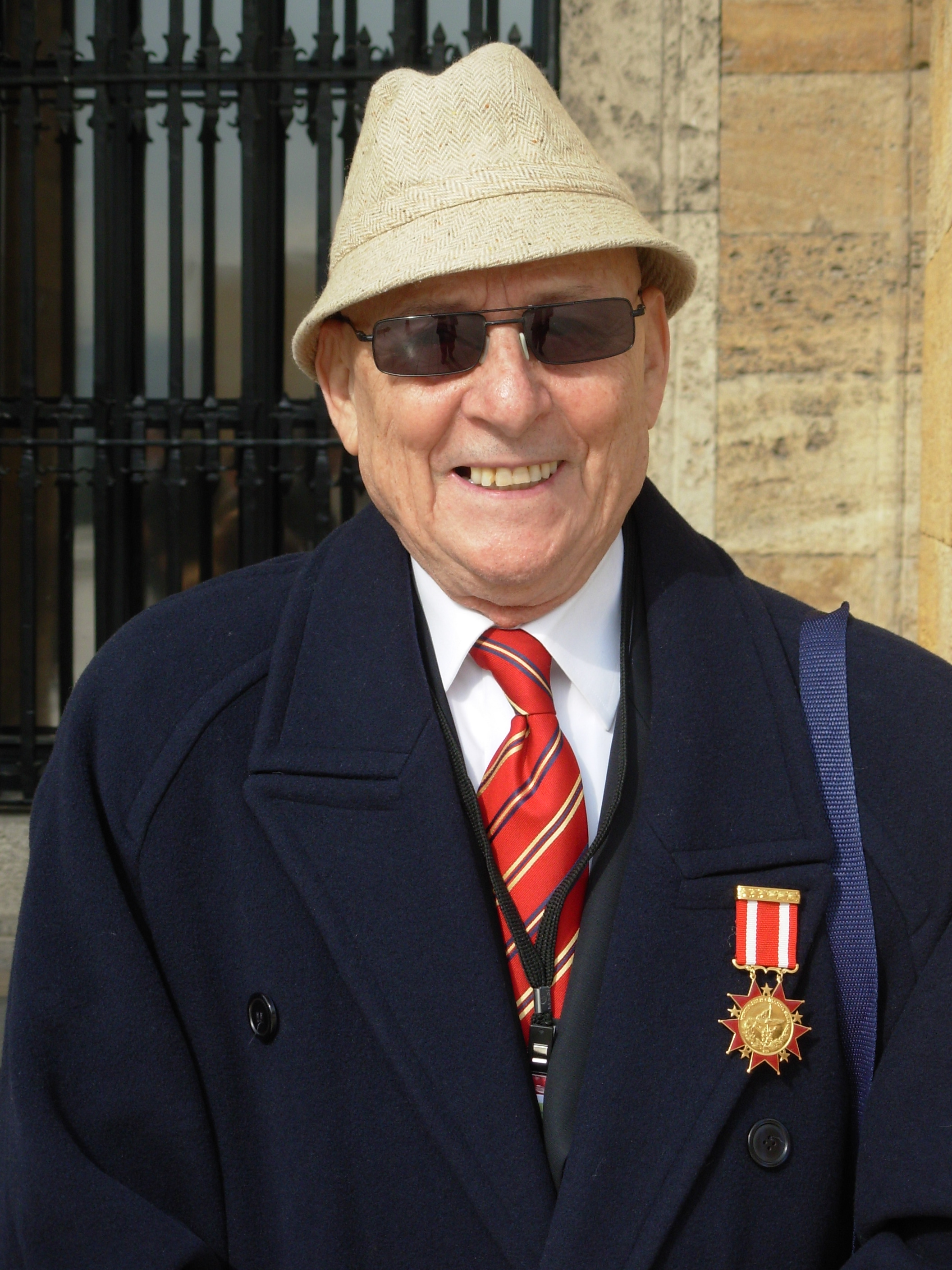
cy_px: 635
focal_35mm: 96
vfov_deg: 20.4
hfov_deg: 15.4
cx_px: 476
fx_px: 3520
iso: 50
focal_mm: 15.9
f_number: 3.9
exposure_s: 1/592
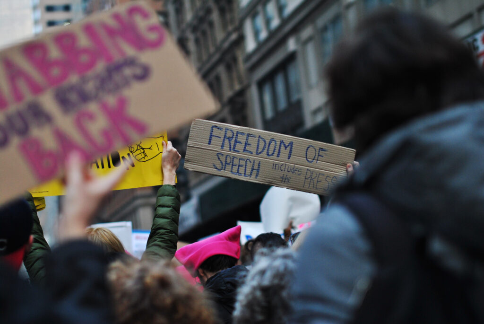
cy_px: 162
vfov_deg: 18.2
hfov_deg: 27.0
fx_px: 1009
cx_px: 242
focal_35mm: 75
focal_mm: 50
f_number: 1.6
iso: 200
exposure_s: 1/2000
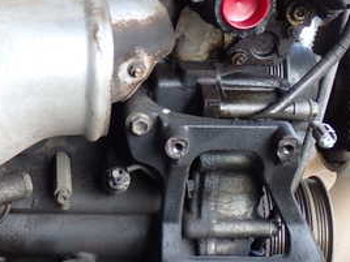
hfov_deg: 22.6
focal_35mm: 85
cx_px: 59
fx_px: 859
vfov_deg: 17.4
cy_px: 149
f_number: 2.7
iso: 160
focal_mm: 6.83
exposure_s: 1/80
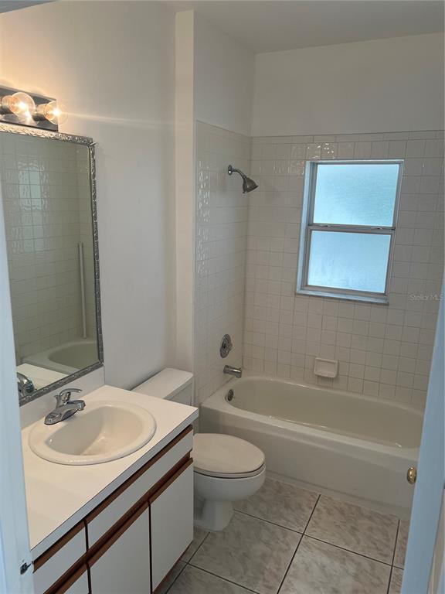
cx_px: 222
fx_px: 446
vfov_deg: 67.3
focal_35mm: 26
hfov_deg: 53.1
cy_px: 297
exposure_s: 1/120
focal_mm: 5.7
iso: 64
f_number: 1.5
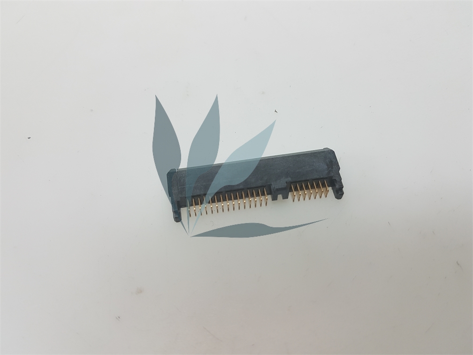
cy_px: 178
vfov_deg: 53.1
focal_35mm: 26
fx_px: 355
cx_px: 236
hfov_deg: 67.3
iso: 50
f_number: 1.7
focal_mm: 4.2
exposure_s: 1/100
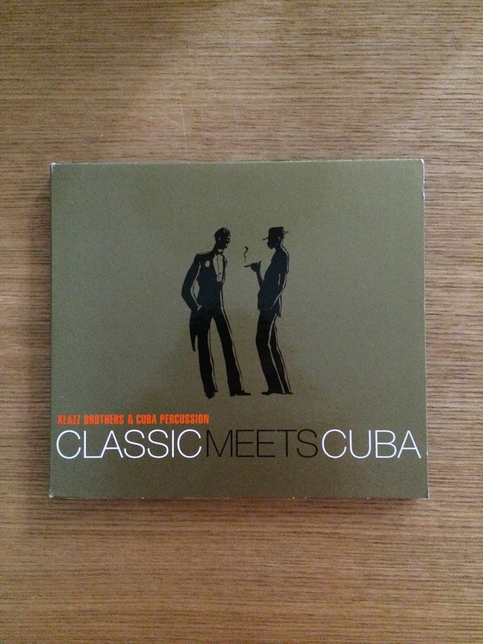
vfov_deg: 60.0
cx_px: 242
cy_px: 322
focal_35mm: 30
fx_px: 558
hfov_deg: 46.8
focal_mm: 4.12
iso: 1250
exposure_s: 1/15
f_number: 2.2
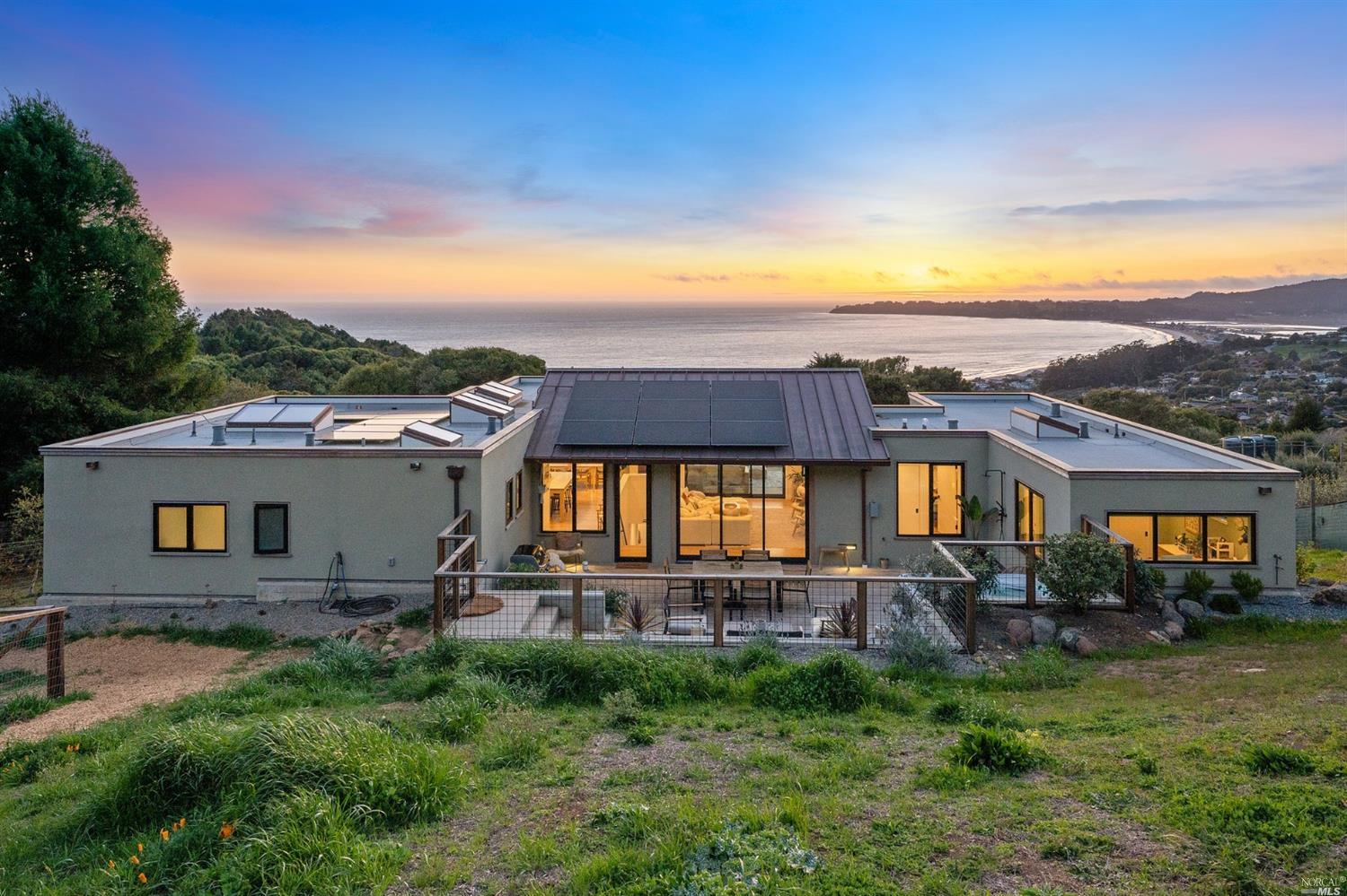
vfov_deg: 59.7
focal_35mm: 21
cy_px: 448
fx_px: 782
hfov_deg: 81.5
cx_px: 674
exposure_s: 1/30
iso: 400
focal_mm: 20.9
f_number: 13
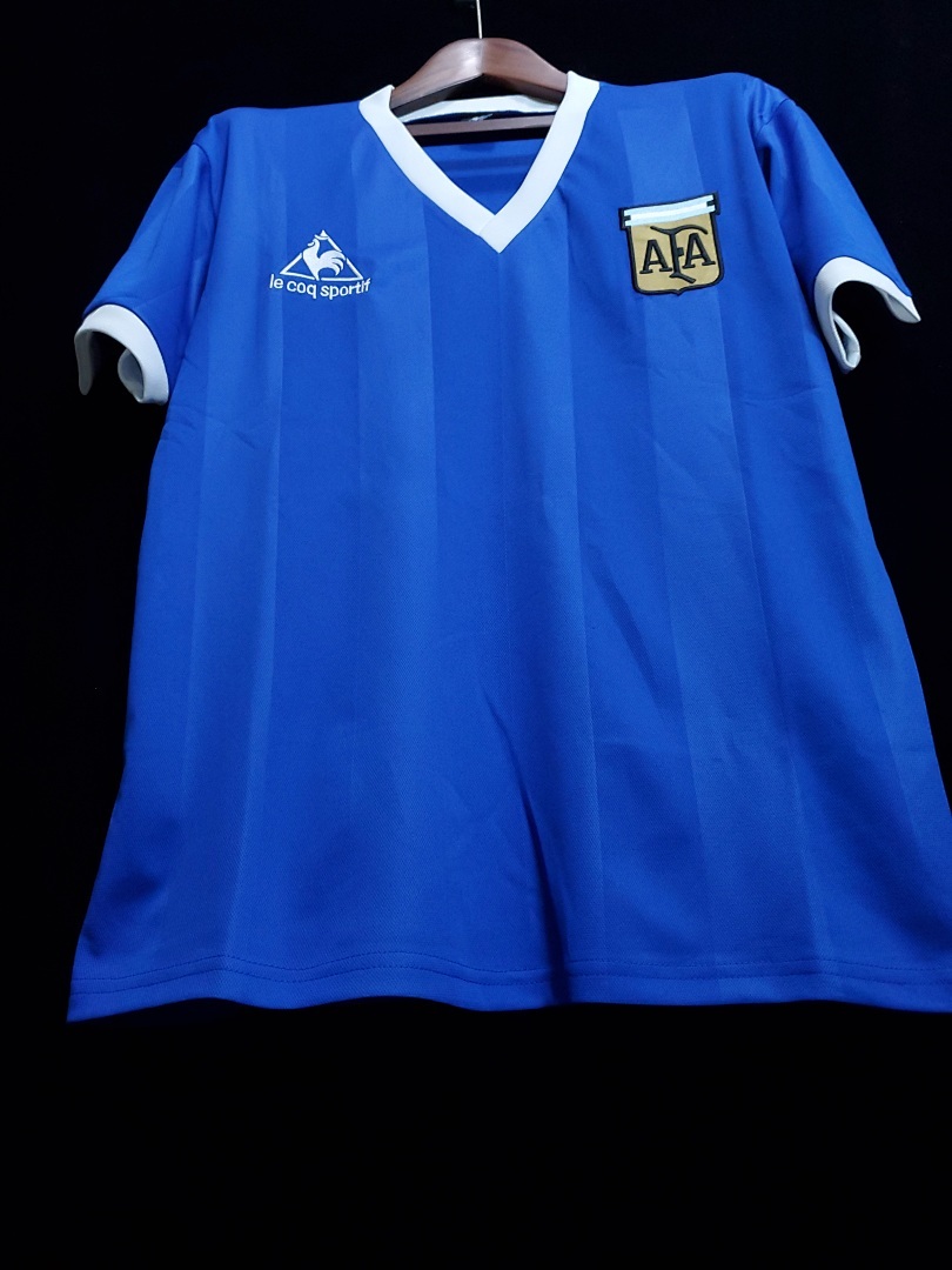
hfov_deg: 53.1
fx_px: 953
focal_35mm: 26
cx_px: 476
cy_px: 635
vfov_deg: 67.3
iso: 200
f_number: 1.5
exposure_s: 1/30
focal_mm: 4.3
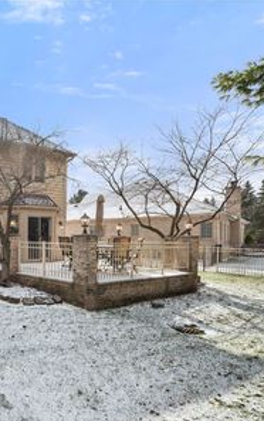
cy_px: 235
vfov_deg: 74.5
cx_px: -54
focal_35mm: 24
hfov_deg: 38.0
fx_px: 276
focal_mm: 14
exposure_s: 1/80
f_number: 11
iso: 100
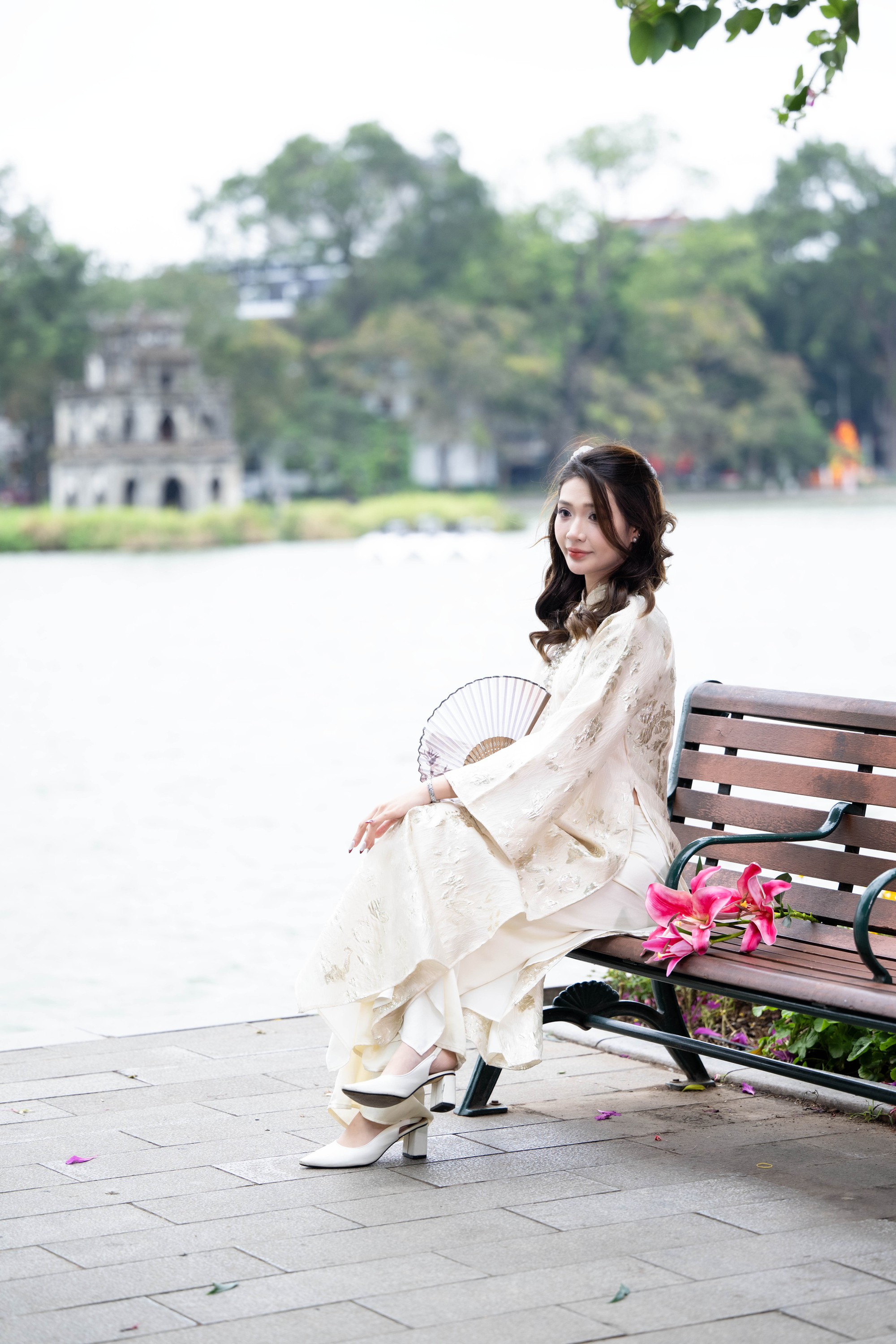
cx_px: 448
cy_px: 672
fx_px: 3397
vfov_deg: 22.4
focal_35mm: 91
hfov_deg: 15.0
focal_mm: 91
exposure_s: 1/250
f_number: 2.8
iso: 500
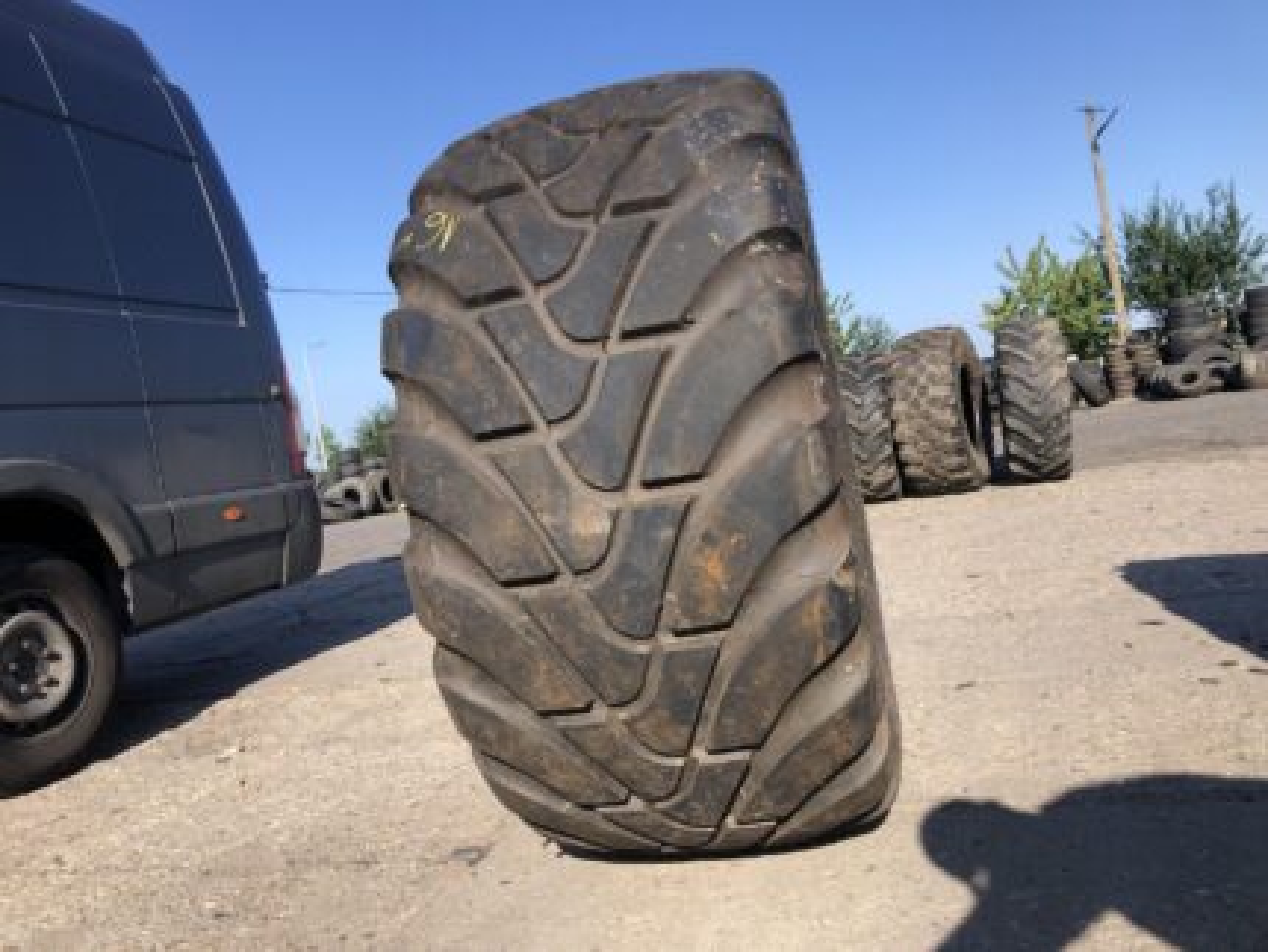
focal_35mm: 28
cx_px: 634
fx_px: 1026
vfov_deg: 49.8
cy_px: 476
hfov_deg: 63.4
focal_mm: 3.99
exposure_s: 1/1185
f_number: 1.8
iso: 20
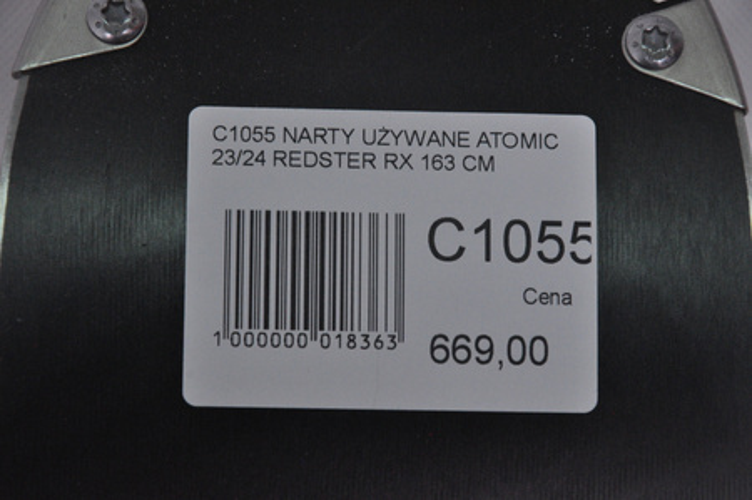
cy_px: 250
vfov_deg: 8.7
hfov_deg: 13.1
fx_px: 3286
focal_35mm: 158
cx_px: 376
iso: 3200
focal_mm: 105
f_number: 9.5
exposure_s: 1/125
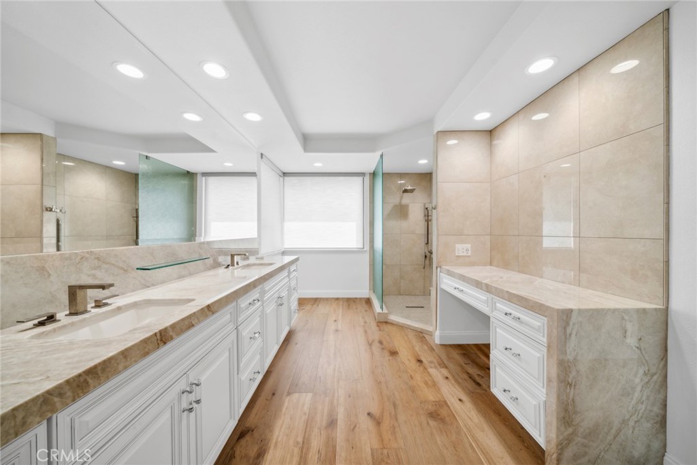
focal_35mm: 12
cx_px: 348
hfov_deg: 112.6
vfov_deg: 90.0
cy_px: 232
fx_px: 232
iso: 400
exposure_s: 1/50
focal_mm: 12
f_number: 8
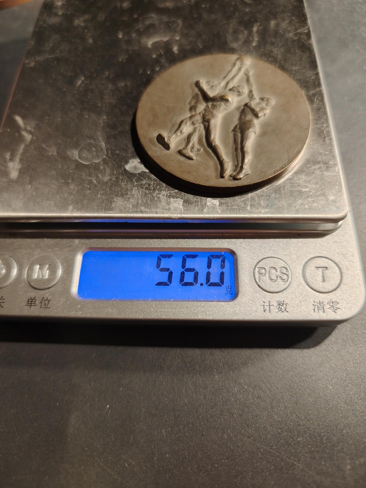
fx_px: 324
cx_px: 183
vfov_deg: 73.9
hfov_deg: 58.9
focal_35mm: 23
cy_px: 244
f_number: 1.6
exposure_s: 1/200
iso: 250
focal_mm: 6.06
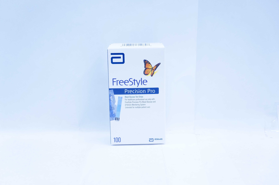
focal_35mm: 54
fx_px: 418
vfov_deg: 25.0
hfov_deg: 36.9
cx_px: 140
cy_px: 92
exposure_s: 1/200
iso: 800
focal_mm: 36
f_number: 4.5
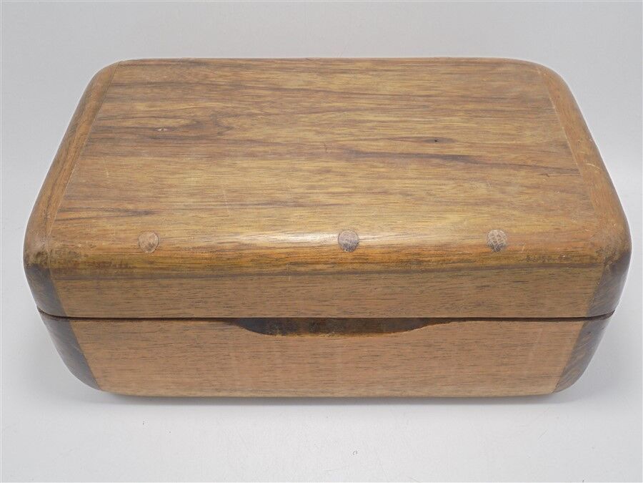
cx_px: 322
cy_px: 242
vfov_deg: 37.7
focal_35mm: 38
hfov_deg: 49.0
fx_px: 706
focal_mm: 6.9
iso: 100
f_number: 4.2
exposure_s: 1/30
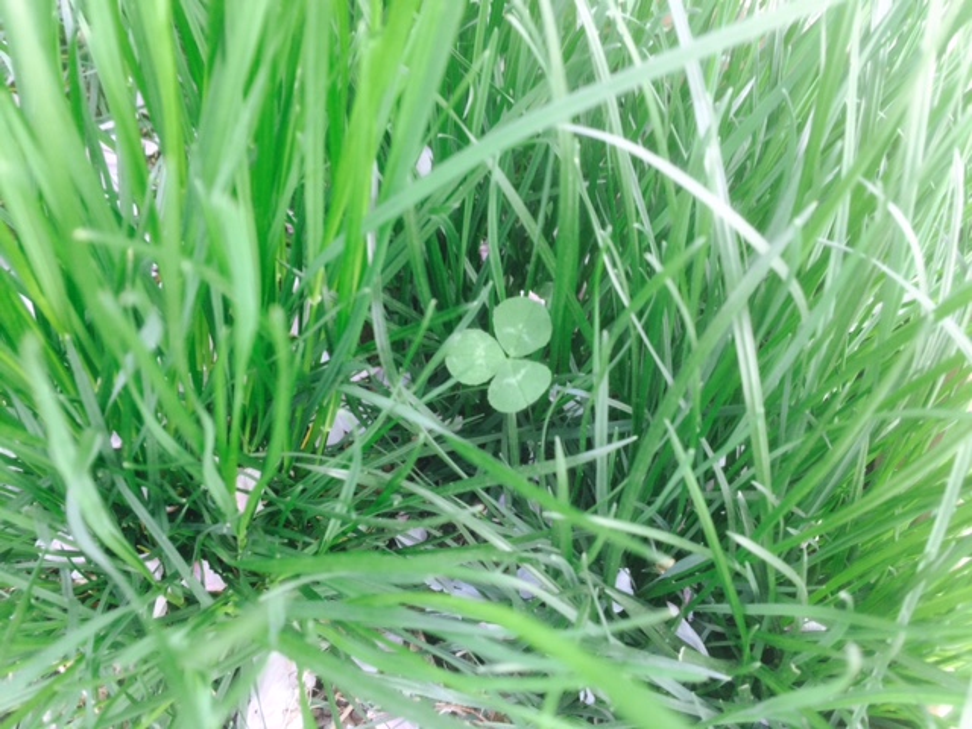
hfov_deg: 61.7
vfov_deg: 48.2
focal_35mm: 29
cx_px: 486
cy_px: 364
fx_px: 814
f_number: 2.2
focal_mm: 4.15
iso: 50
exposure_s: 1/60
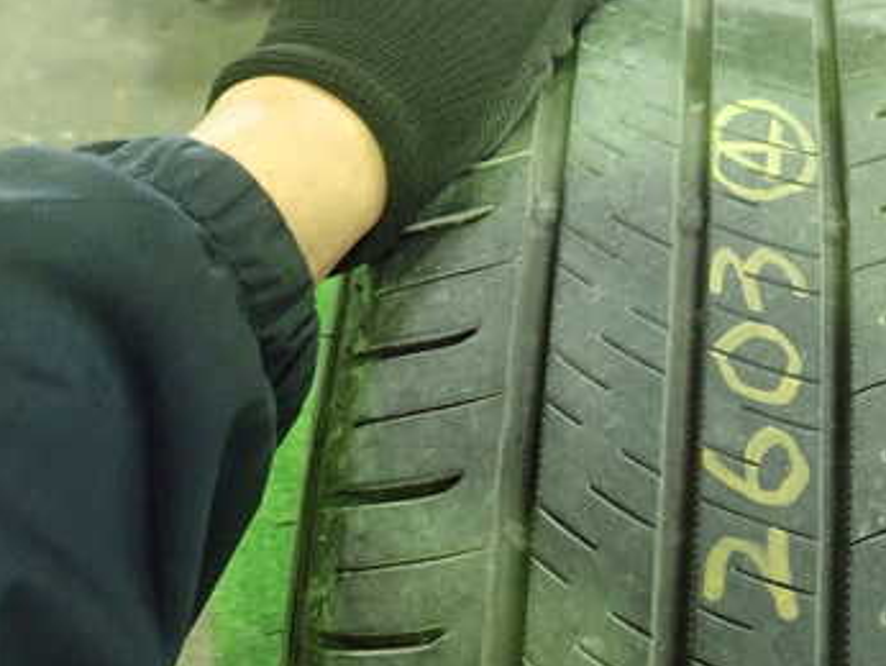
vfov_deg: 27.9
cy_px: 225
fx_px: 1332
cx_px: 594
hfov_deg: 36.4
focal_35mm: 52
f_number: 2.3
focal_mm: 5.5
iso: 800
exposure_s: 1/40
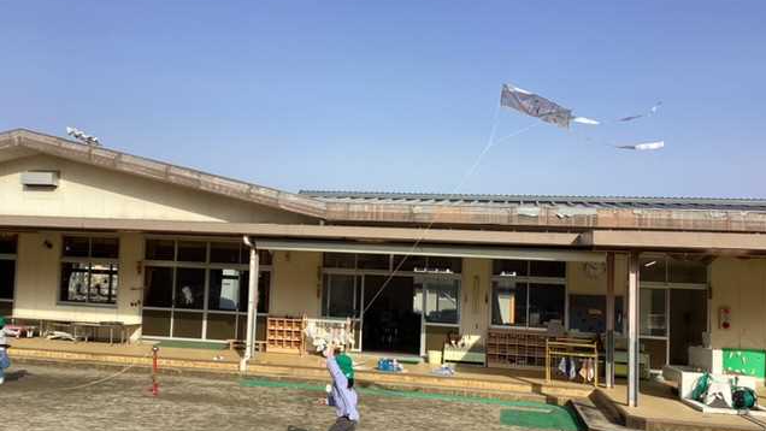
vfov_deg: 34.5
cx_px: 384
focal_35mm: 34
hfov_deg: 58.0
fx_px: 691
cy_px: 271
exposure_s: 1/1294
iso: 25
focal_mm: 3.3
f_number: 2.4
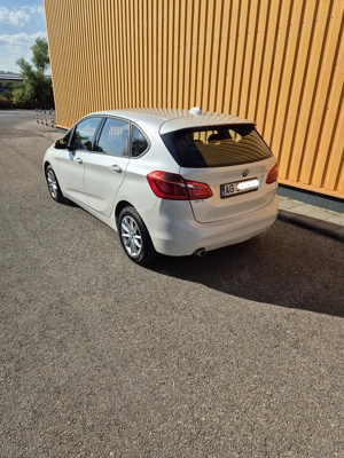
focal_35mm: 23
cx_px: 172
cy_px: 229
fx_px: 305
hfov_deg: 58.9
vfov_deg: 73.9
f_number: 1.8
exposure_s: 1/2500
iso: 25
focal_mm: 5.4
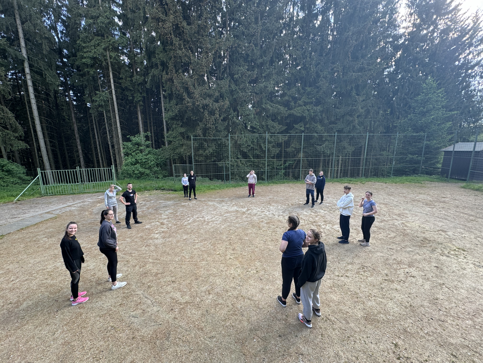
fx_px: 195
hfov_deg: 102.1
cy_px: 182
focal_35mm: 14
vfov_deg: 85.7
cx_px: 242
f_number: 2.2
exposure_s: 1/99
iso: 40
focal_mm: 2.22
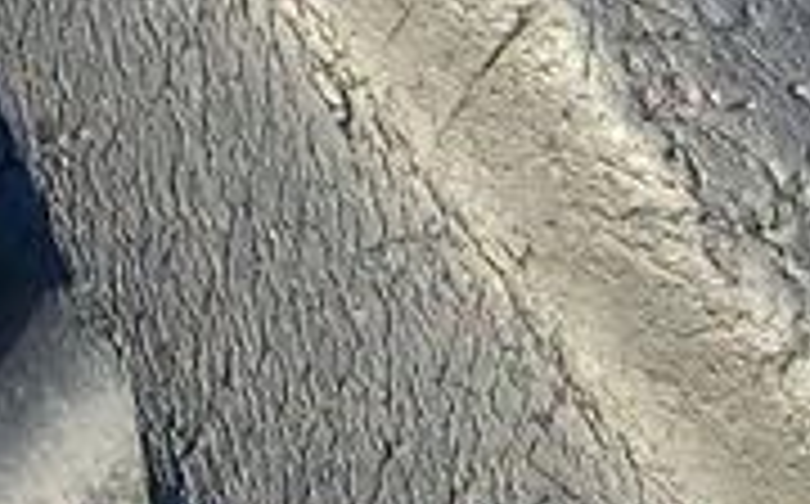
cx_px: -621
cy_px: -648
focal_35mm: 177
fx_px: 3902
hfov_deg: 11.1
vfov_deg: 7.0
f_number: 1.8
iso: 50
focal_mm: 4.65
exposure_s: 1/187
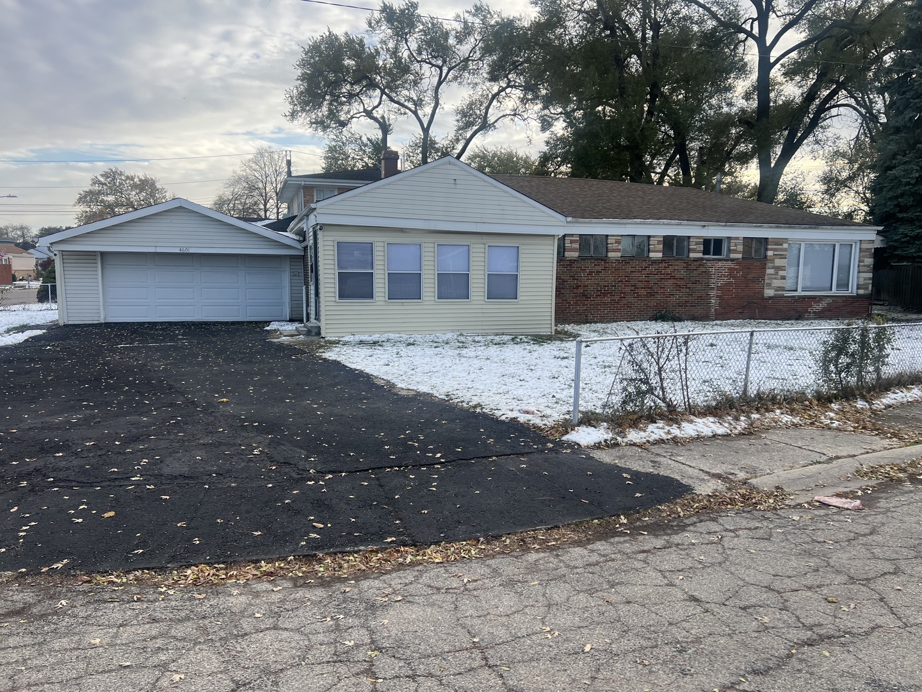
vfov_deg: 53.1
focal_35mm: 26
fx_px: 693
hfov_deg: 67.3
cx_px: 461
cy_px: 346
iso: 50
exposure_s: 1/965
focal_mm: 5.7
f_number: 1.5
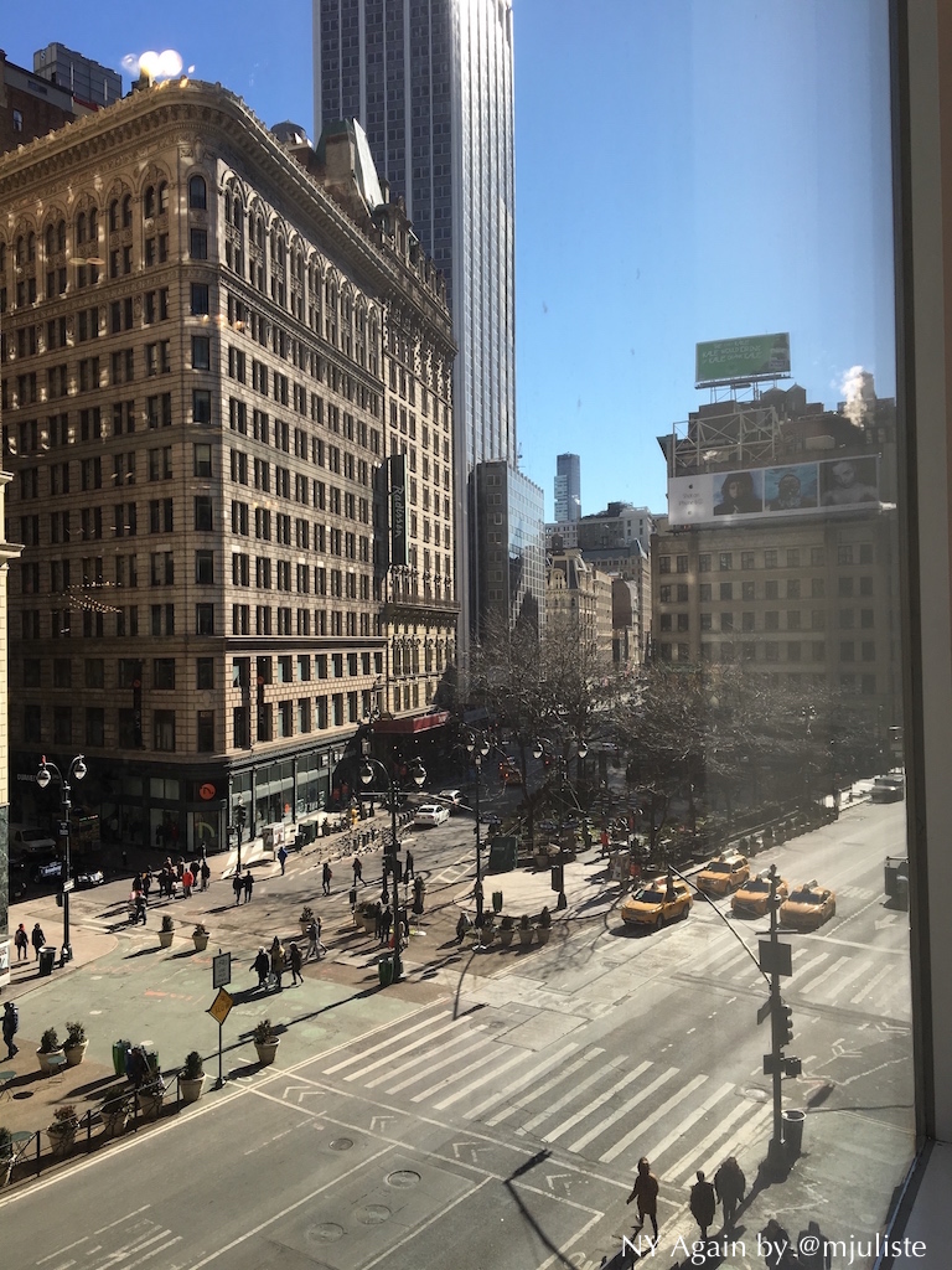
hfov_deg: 48.2
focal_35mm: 29
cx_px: 476
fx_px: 1063
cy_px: 635
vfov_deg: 61.7
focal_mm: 4.15
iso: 25
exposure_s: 1/894
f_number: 2.2
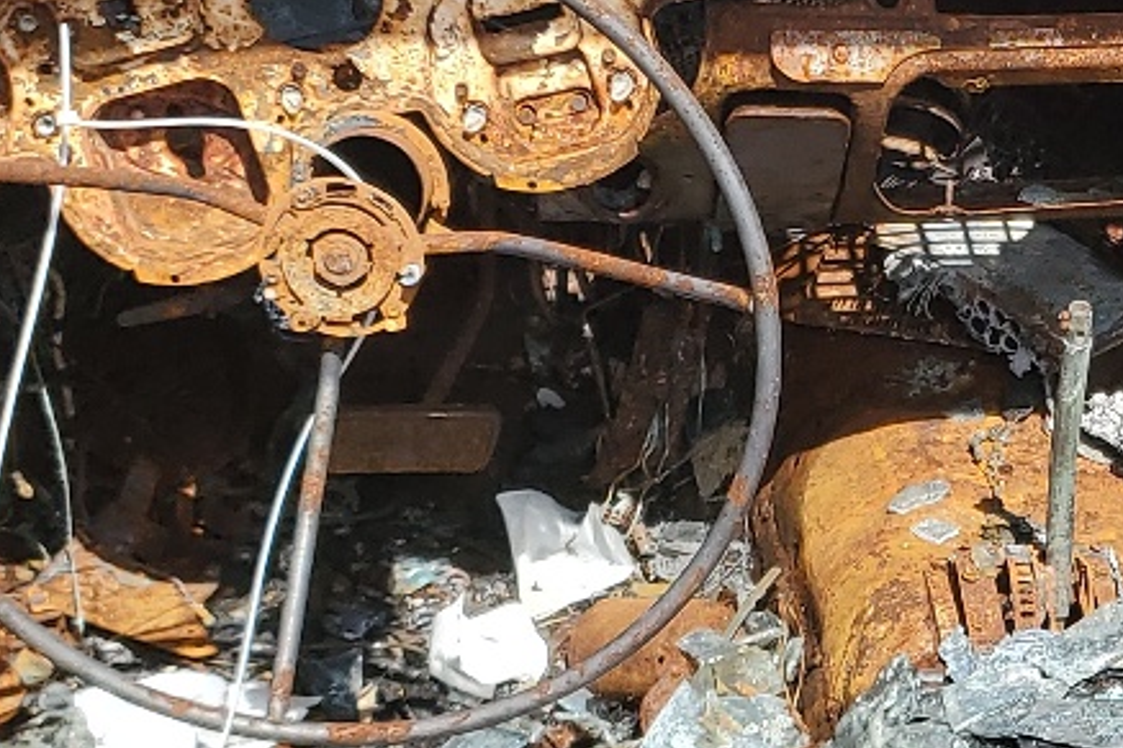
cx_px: 1138
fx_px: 3087
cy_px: 702
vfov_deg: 13.7
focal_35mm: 99
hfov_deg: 20.0
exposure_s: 1/2000
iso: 50
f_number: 1.5
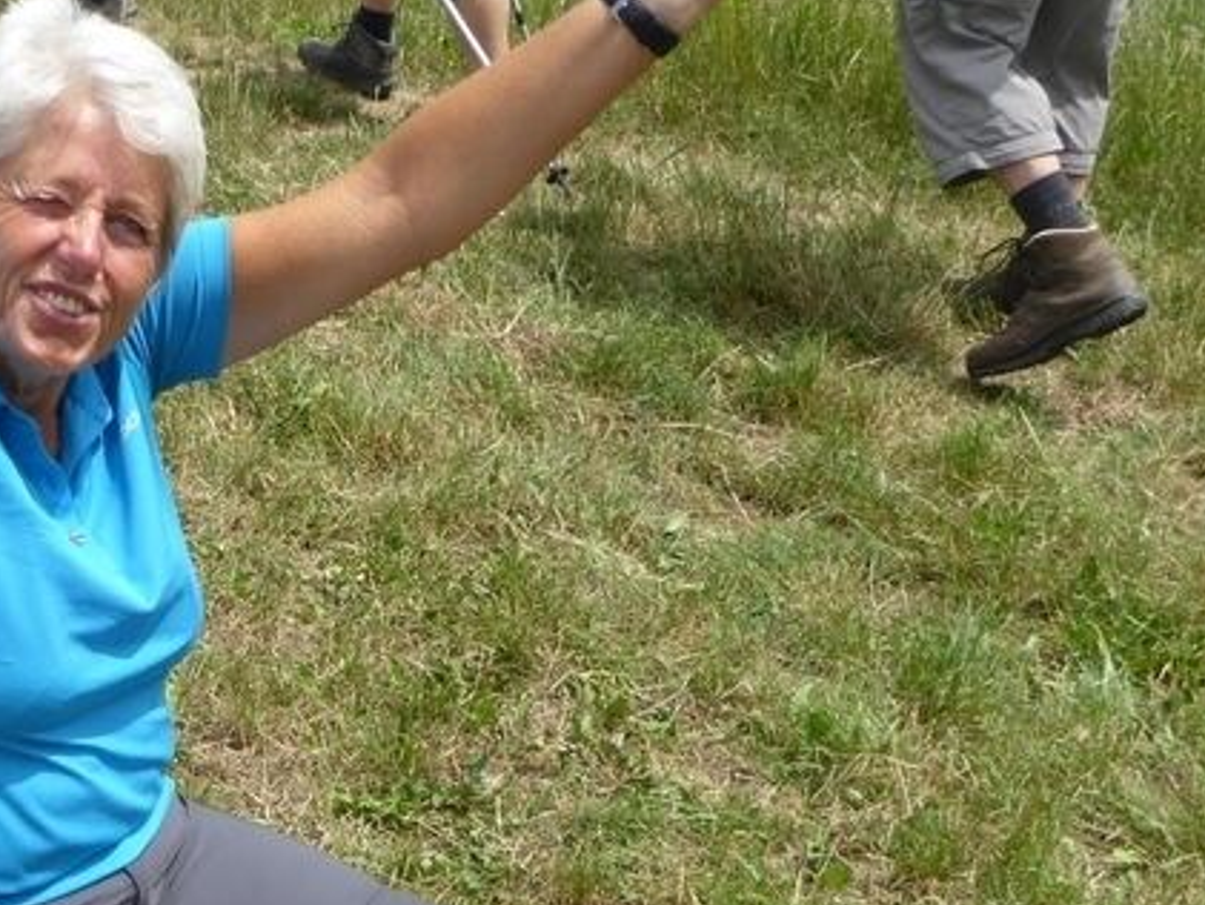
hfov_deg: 32.7
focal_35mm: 57
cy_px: 727
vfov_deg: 25.2
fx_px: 1985
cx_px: 218
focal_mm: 4.3
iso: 100
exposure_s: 1/1000
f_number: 3.3
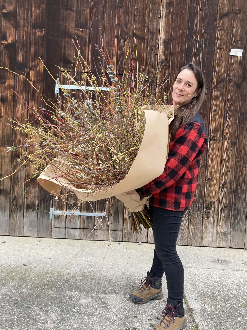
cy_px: 165
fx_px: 266
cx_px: 124
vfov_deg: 63.4
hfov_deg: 49.7
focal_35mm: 28
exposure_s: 1/60
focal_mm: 3.99
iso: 100
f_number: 1.8
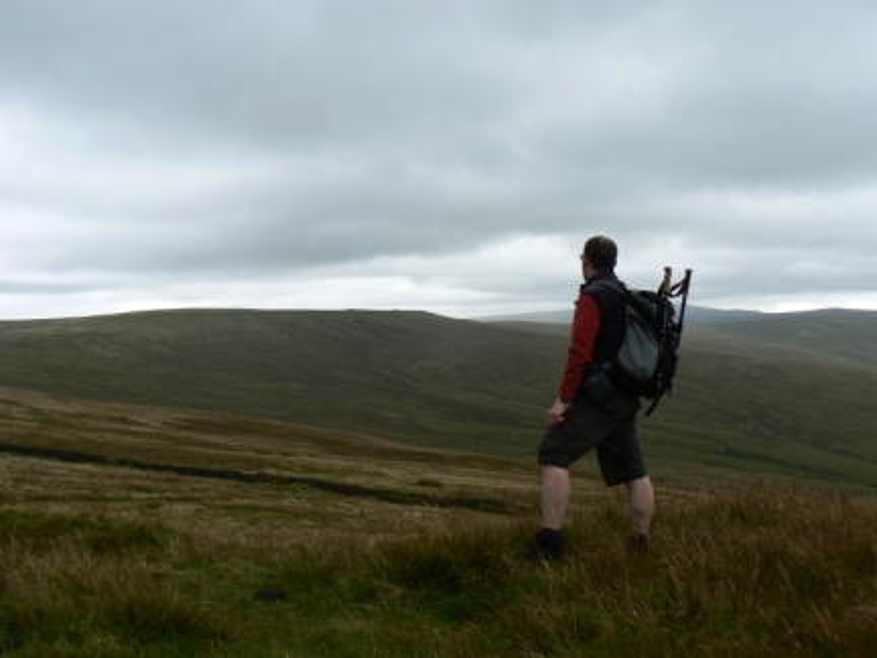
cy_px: 329
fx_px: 912
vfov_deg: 39.7
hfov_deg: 51.4
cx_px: 438
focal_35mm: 36
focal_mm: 6
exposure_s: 1/125
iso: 80
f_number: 5.6
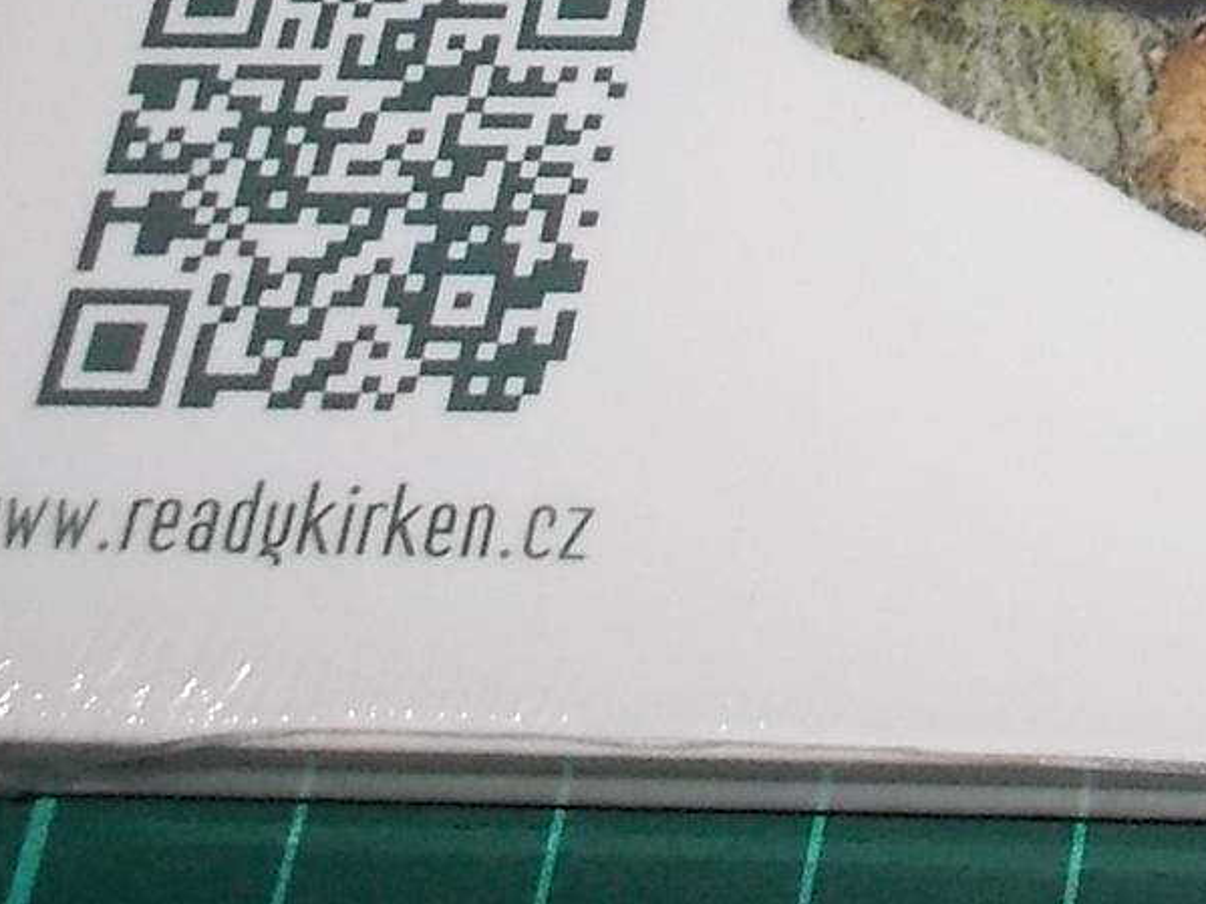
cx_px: 1778
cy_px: -374
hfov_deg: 16.4
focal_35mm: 110
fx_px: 3832
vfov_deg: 12.9
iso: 200
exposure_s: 1/30
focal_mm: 4.1
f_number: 3.3
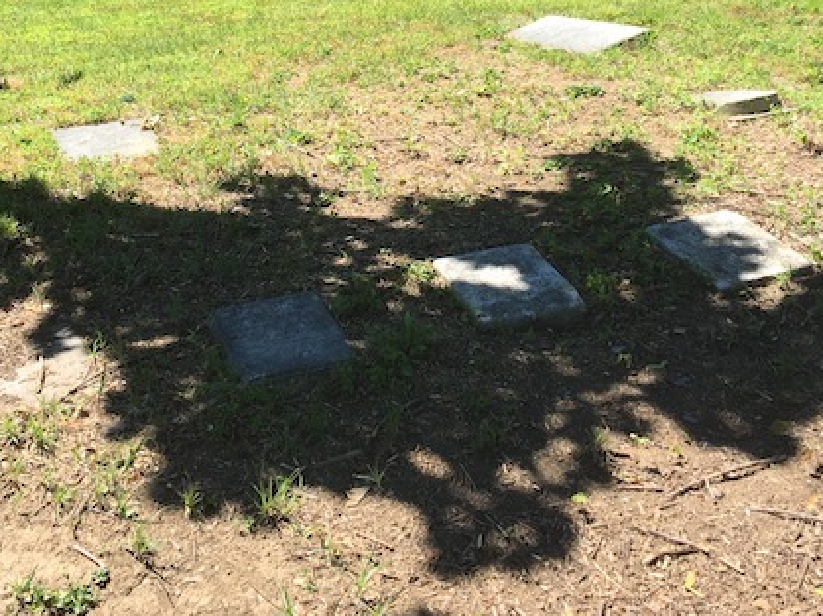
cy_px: 120
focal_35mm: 50
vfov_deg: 28.4
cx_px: 382
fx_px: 1188
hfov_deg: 38.2
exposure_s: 1/651
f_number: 2.2
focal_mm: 4.15
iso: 25
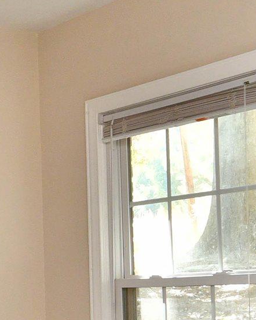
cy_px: 246
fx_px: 890
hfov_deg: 15.6
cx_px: -78
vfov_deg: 20.2
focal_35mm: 94
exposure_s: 1/30
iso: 500
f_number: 7.1
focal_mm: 12
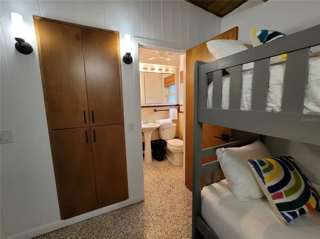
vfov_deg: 89.9
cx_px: 160
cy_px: 120
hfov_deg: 106.2
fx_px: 120
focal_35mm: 13
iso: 250
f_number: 2.2
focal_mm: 2.2
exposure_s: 1/60
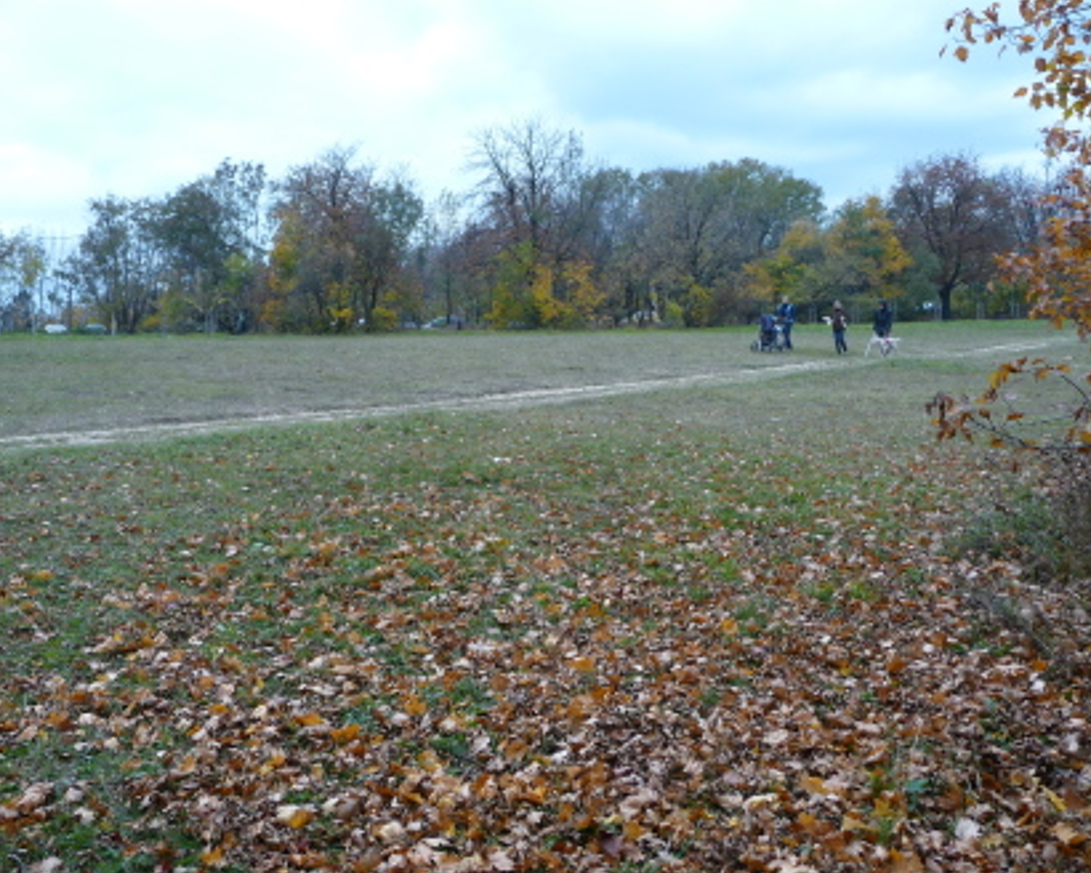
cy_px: 397
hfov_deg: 55.6
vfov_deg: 45.7
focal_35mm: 32
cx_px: 514
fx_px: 1033
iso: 100
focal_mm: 4.7
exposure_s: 1/160
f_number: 3.3
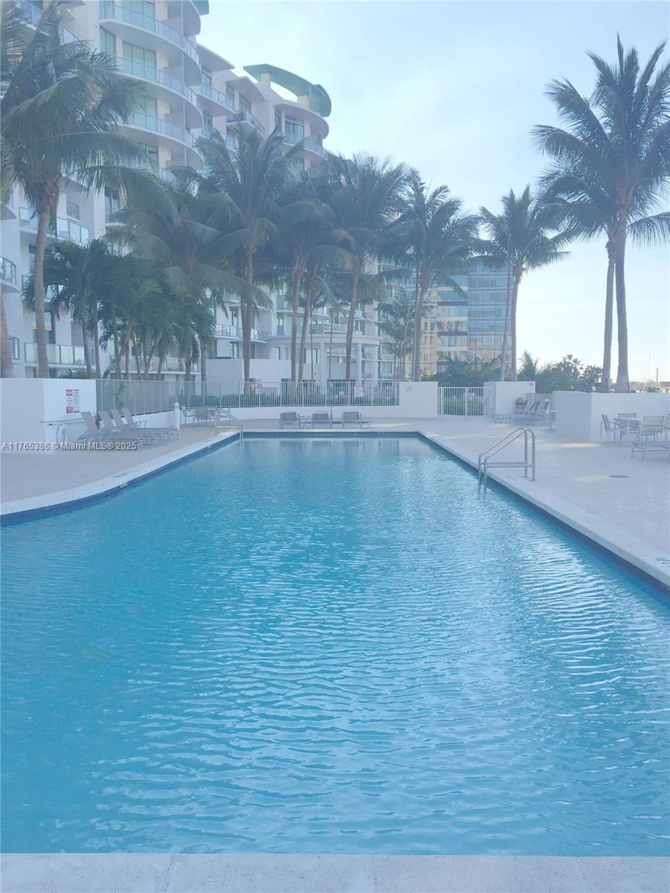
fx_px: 748
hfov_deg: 48.2
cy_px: 446
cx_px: 335
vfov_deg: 61.7
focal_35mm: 29
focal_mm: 4.15
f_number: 2.2
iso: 32
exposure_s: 1/1236
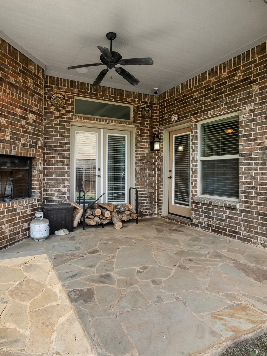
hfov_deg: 67.8
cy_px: 178
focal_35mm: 19
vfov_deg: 84.7
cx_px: 103
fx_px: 195
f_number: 8
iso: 320
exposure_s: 1/30
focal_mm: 13
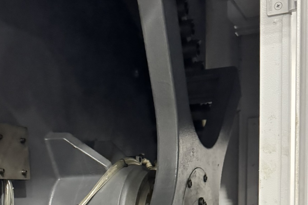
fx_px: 505
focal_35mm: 59
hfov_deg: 33.6
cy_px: 253
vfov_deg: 21.2
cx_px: 99
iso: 800
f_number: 1.78
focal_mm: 6.76
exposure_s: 1/41
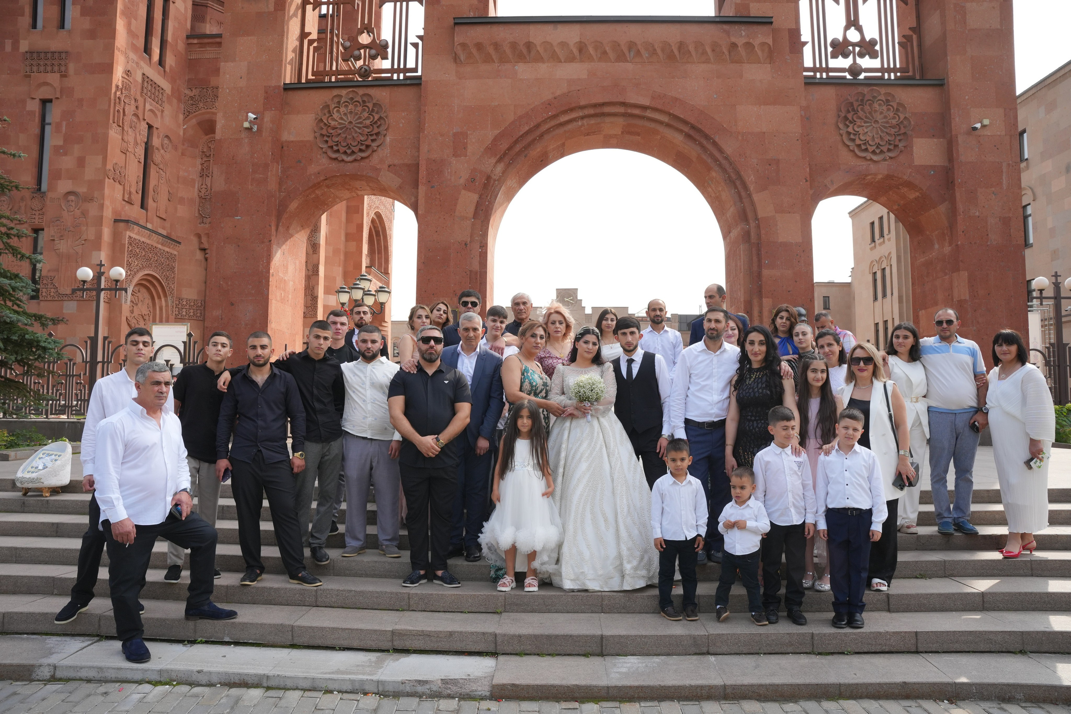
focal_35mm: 24
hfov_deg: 73.7
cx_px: 536
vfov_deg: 53.1
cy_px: 357
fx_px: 714
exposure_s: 1/640
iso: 800
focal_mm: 24
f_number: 9
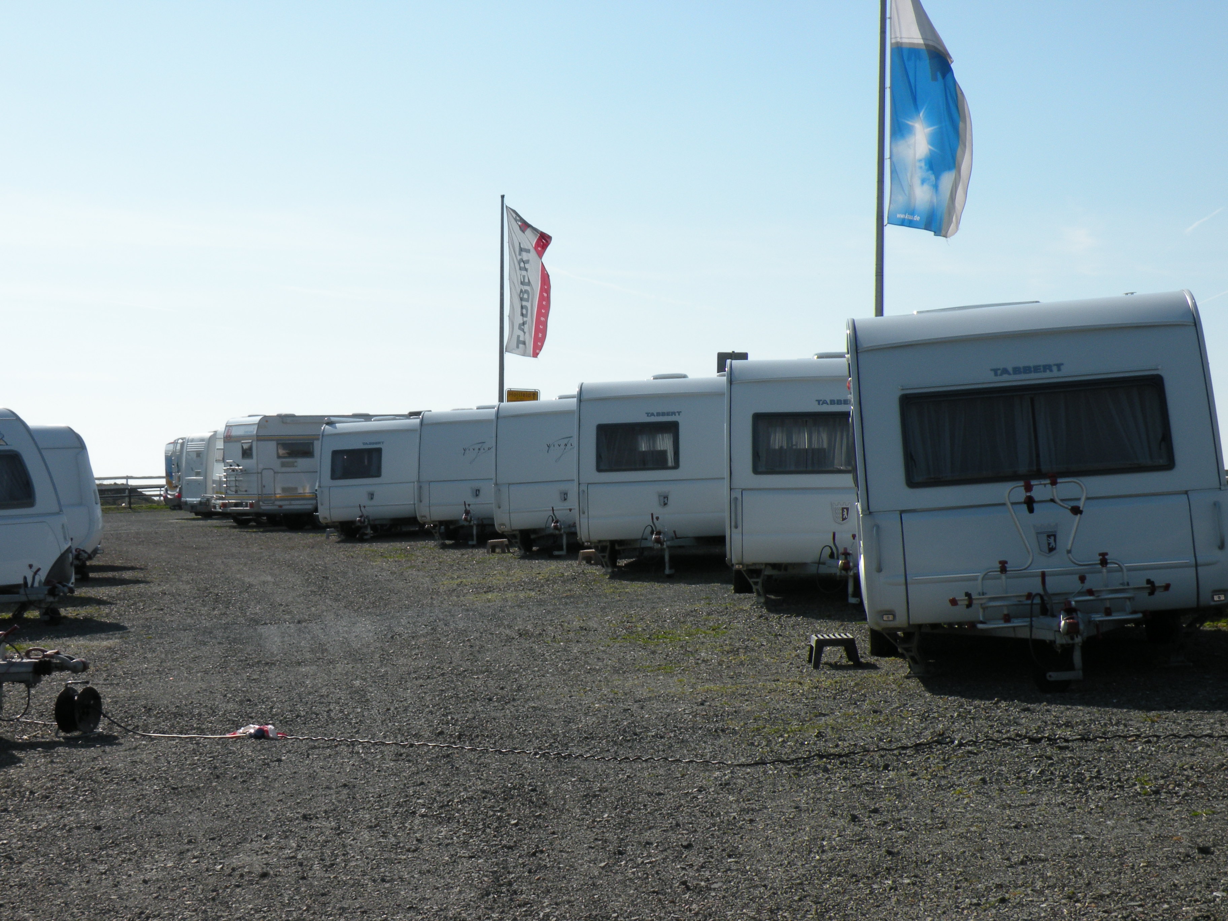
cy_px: 460
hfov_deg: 29.0
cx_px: 614
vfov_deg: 21.9
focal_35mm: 67
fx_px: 2377
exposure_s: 1/330
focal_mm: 11.9
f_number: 7.1
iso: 64
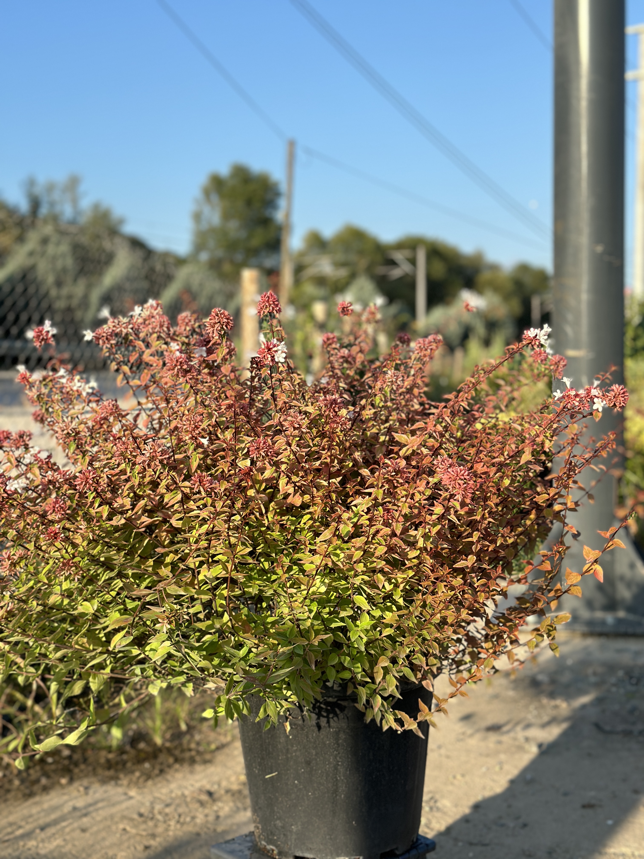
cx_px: 322
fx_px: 1191
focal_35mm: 48
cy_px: 430
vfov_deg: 39.7
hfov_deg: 30.3
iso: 100
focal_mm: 6.86
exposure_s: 1/2976
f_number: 1.78
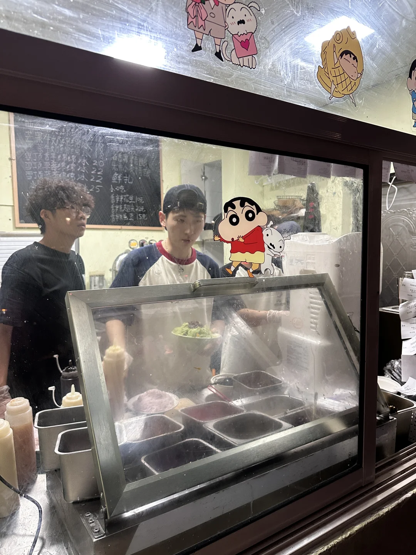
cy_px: 278
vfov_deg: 71.6
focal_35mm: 24
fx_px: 385
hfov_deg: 56.8
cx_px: 208
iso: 250
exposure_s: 1/50
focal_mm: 6.86
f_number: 1.78
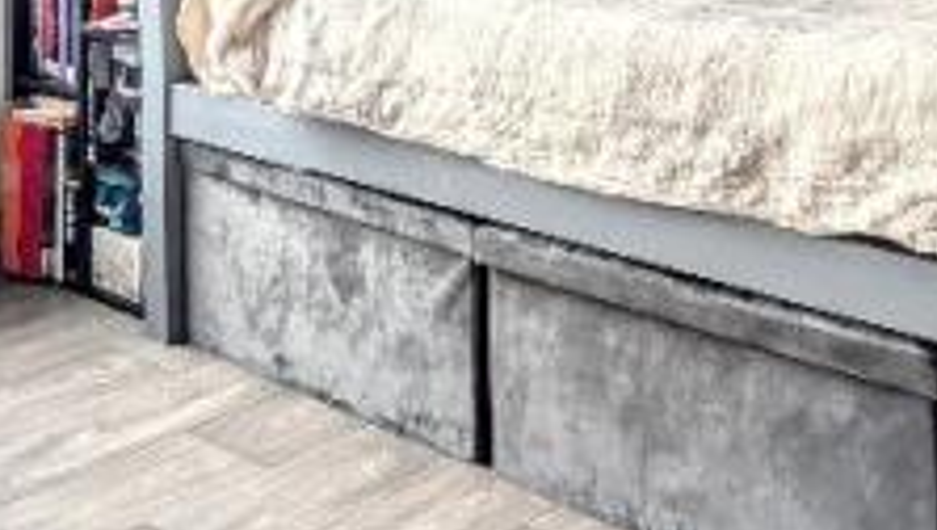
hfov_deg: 34.8
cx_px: 429
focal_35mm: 60
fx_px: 1492
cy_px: -368
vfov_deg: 17.2
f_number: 1.7
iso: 61
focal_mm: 2.02
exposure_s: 1/287
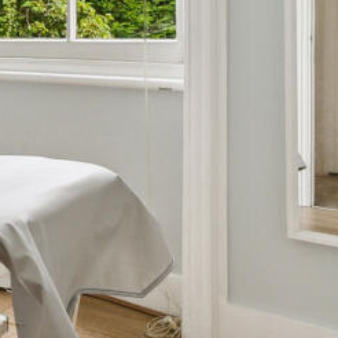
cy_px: 38
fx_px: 585
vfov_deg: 30.9
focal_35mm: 53
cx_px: -217
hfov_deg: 23.1
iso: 200
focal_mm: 10
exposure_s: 1/200
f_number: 2.8
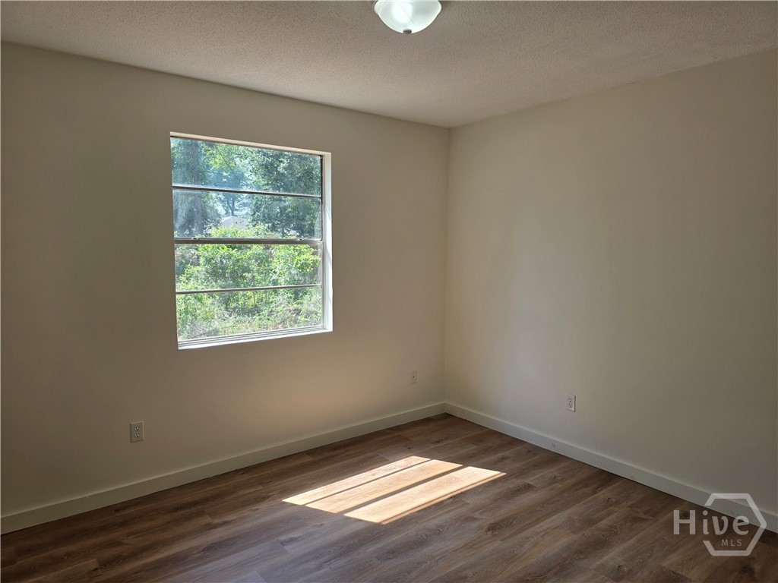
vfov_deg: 58.9
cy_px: 292
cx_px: 389
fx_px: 517
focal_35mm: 23
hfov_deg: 73.9
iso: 12
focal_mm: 6.3
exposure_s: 1/140
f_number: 1.7
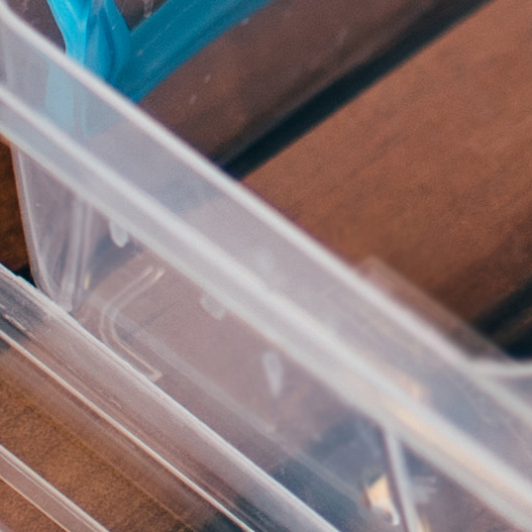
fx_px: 14032
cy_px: -742
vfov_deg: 2.2
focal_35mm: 807
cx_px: 2160
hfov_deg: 2.1
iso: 100
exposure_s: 1/200
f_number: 2.2
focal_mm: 85
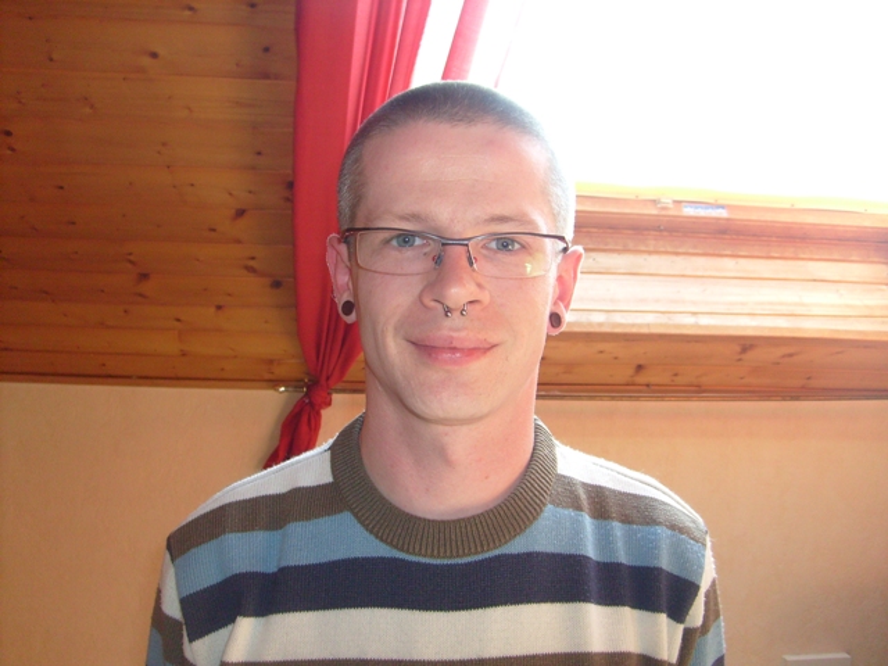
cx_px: 444
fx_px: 898
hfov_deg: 52.6
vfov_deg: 40.7
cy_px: 333
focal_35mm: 35
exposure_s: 1/45
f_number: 2.8
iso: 100
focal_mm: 5.8
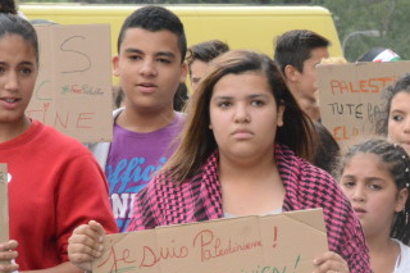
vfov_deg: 2.1
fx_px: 7478
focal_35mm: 657
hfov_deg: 3.1
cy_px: 217
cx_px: 423
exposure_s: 1/250
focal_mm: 300
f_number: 32
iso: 6400
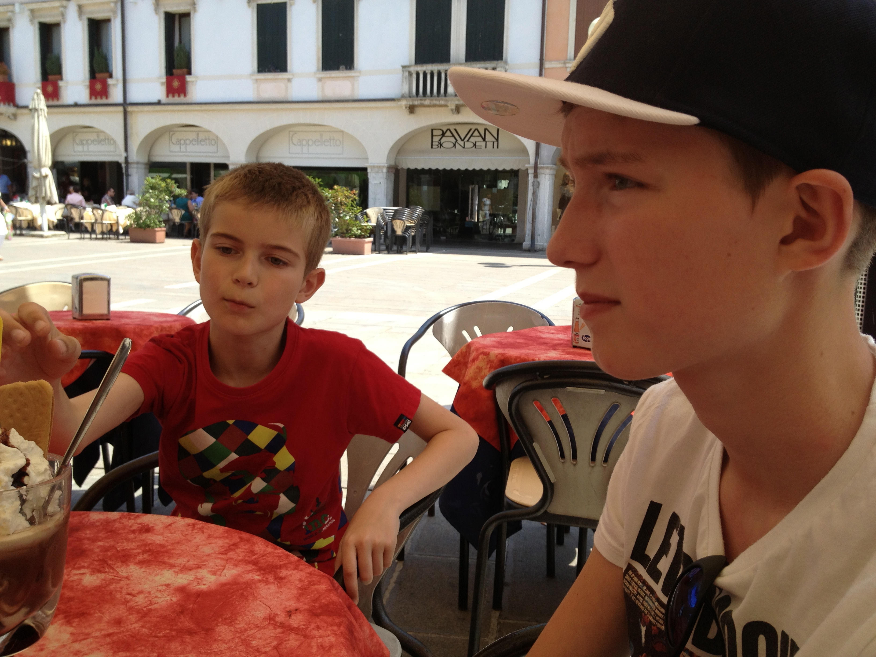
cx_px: 438
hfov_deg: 52.6
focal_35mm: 35
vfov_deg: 40.7
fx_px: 886
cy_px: 328
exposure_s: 1/593
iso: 50
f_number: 2.4
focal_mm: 4.28
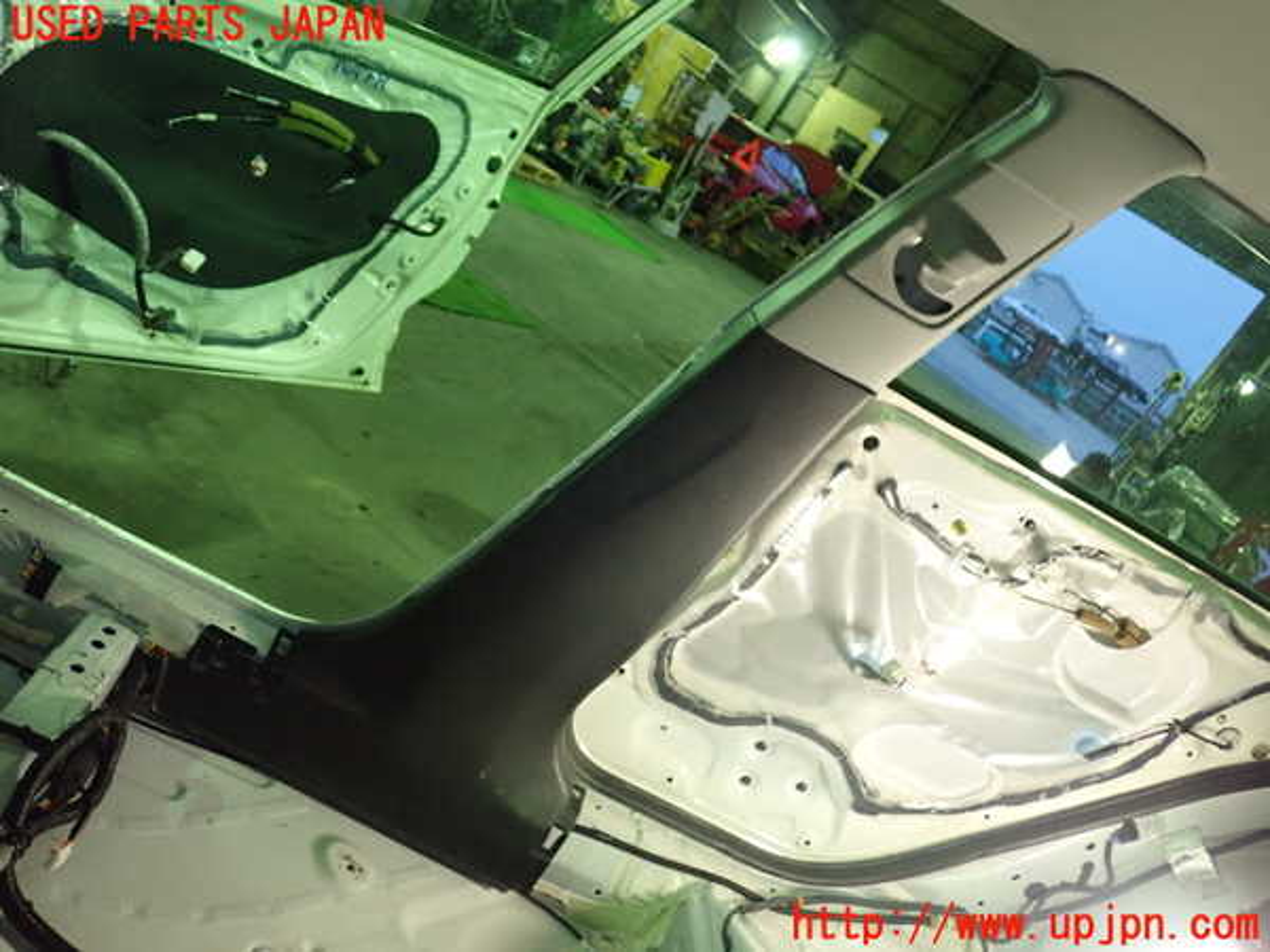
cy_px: 476
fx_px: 1101
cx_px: 635
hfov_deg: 60.0
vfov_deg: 46.8
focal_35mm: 30
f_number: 2.3
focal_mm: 5.5
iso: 800
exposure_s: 1/50
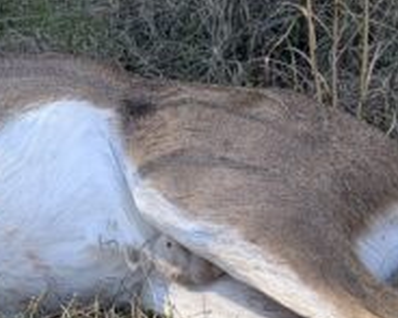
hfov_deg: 12.8
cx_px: -238
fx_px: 1660
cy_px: 156
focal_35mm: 141
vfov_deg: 10.9
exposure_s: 1/601
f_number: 1.6
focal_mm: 5.96
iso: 50
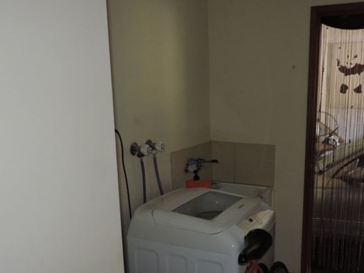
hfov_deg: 53.2
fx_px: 357
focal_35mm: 34
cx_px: 235
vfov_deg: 41.4
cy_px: 173
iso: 200
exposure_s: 1/30
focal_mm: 4.3
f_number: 3.3
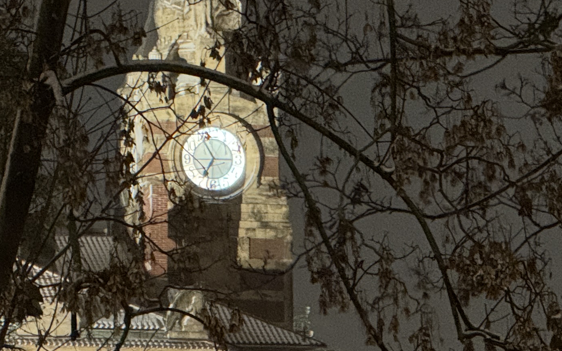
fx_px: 5636
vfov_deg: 3.6
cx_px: 178
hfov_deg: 5.7
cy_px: 123
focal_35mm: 368
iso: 1600
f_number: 2.8
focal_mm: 15.66
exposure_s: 1/25
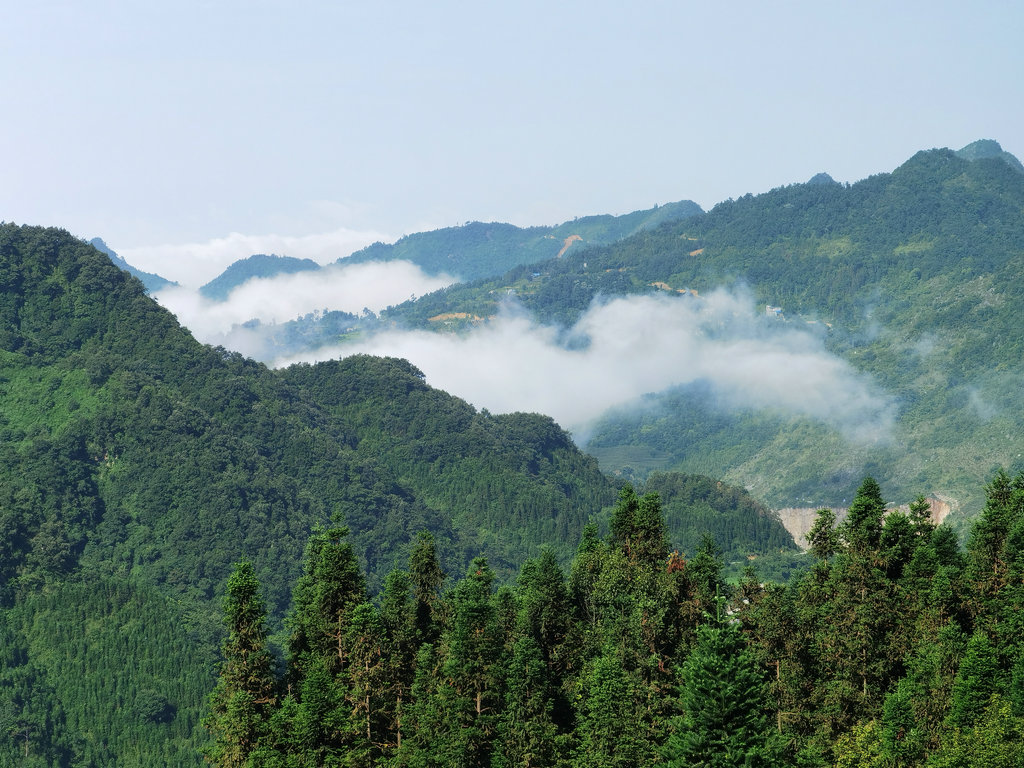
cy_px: 384
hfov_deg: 15.5
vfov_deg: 11.7
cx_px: 512
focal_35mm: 127
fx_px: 3757
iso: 50
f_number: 3.4
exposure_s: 1/645
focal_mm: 14.46
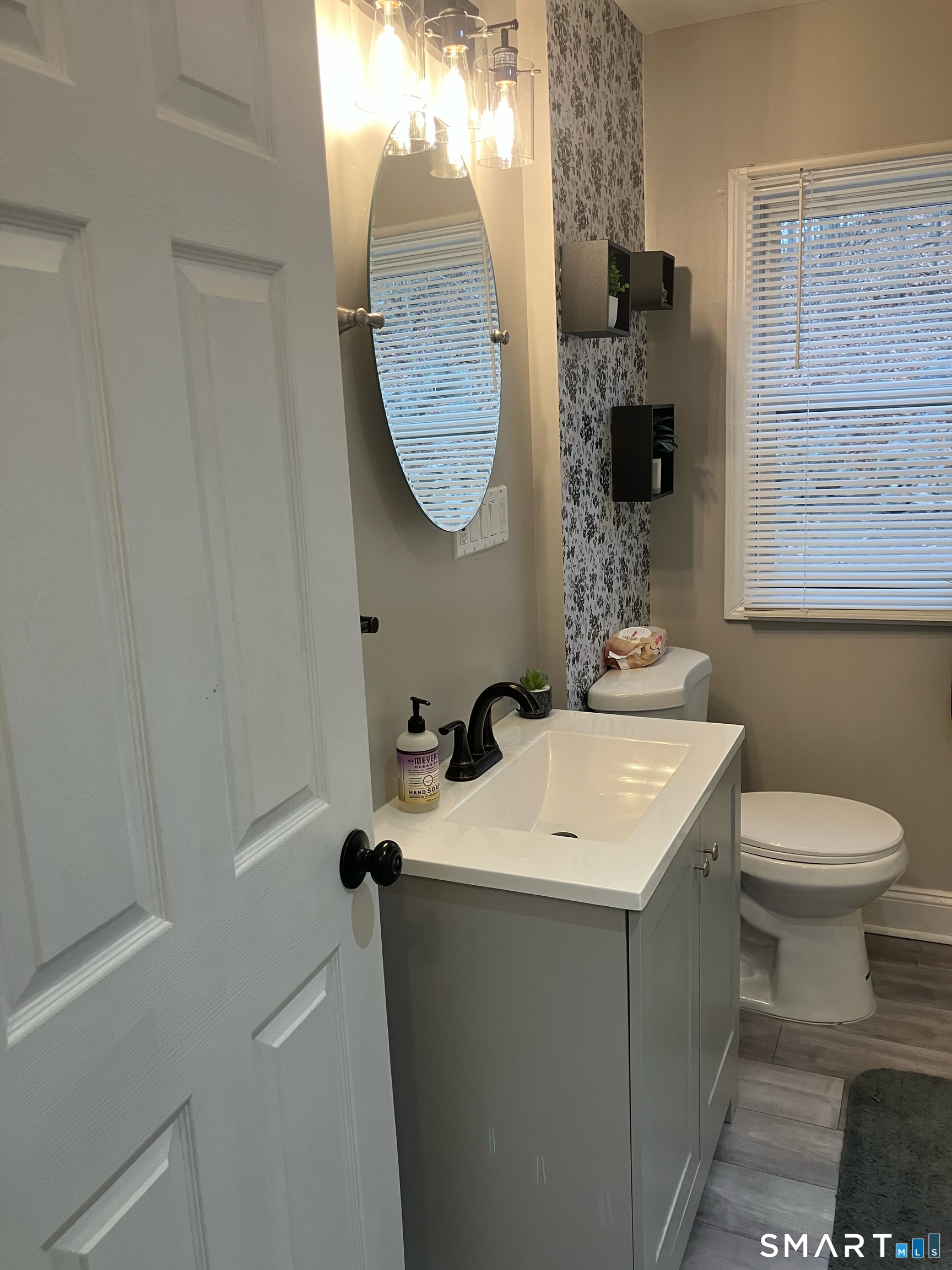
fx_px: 1027
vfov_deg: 63.4
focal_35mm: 28
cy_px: 635
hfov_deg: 49.7
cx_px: 476
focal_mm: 3.99
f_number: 1.8
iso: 64
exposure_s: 1/60
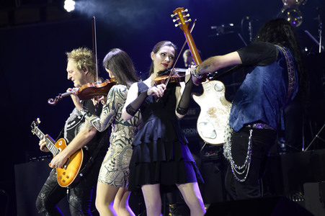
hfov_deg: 7.6
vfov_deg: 5.1
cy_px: 108
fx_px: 2436
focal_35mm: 270
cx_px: 162
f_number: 5.6
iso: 2000
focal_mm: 270
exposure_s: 1/60
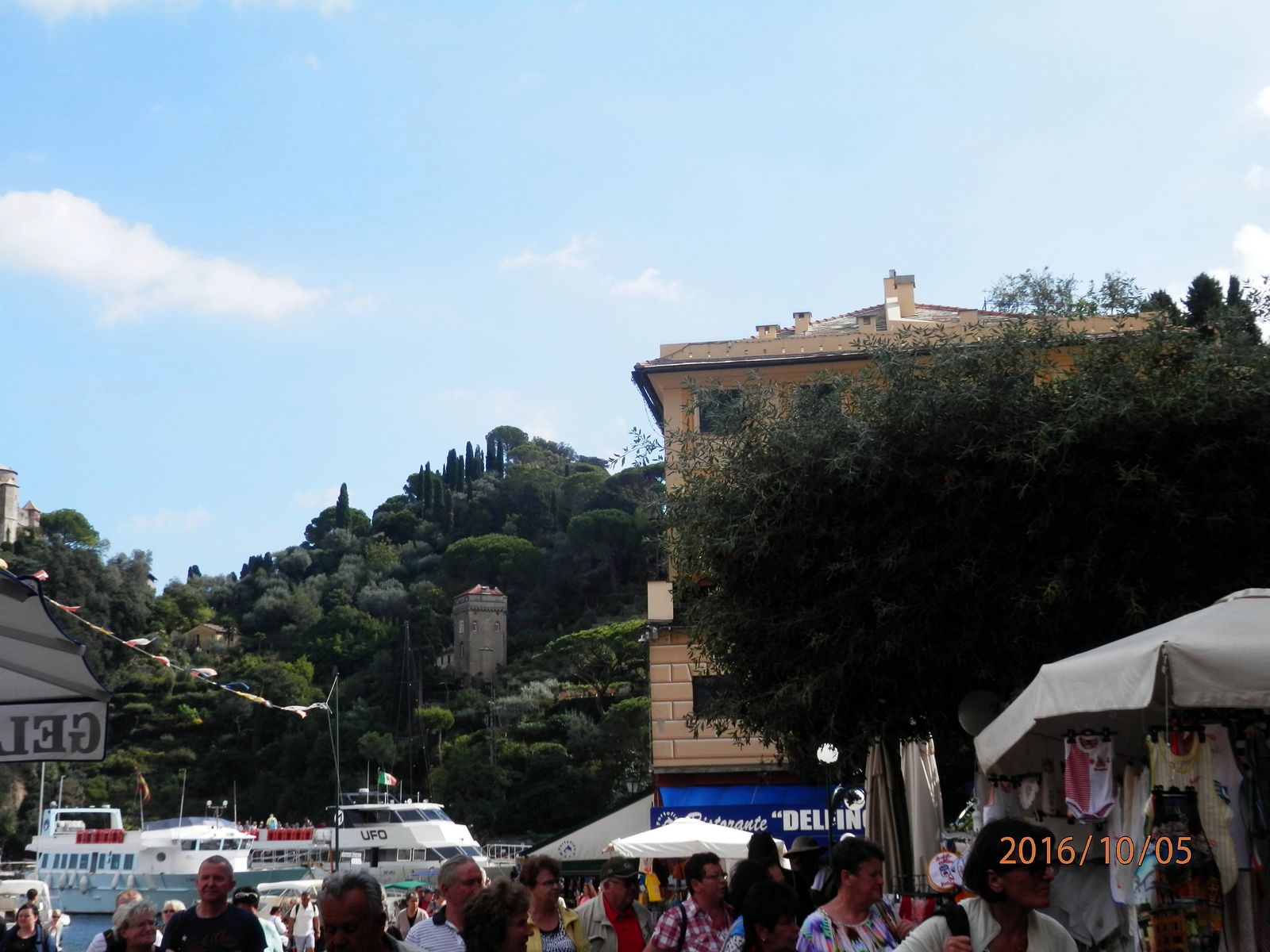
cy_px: 476
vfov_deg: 29.7
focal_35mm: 49
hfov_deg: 38.9
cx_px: 635
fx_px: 1798
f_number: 4
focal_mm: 8.9
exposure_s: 1/640
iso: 80
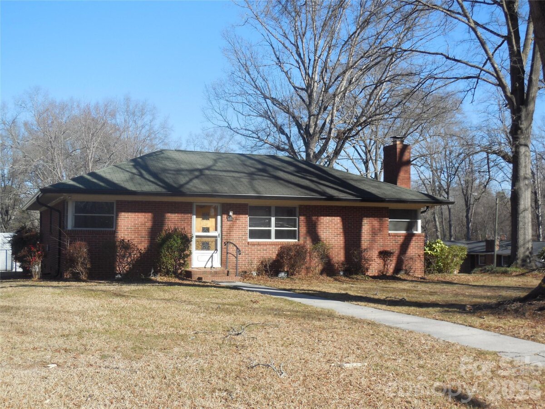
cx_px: 272
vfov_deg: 31.5
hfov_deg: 41.2
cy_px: 204
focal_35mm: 46
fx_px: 724
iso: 125
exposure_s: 1/800
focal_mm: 8.2
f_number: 3.8
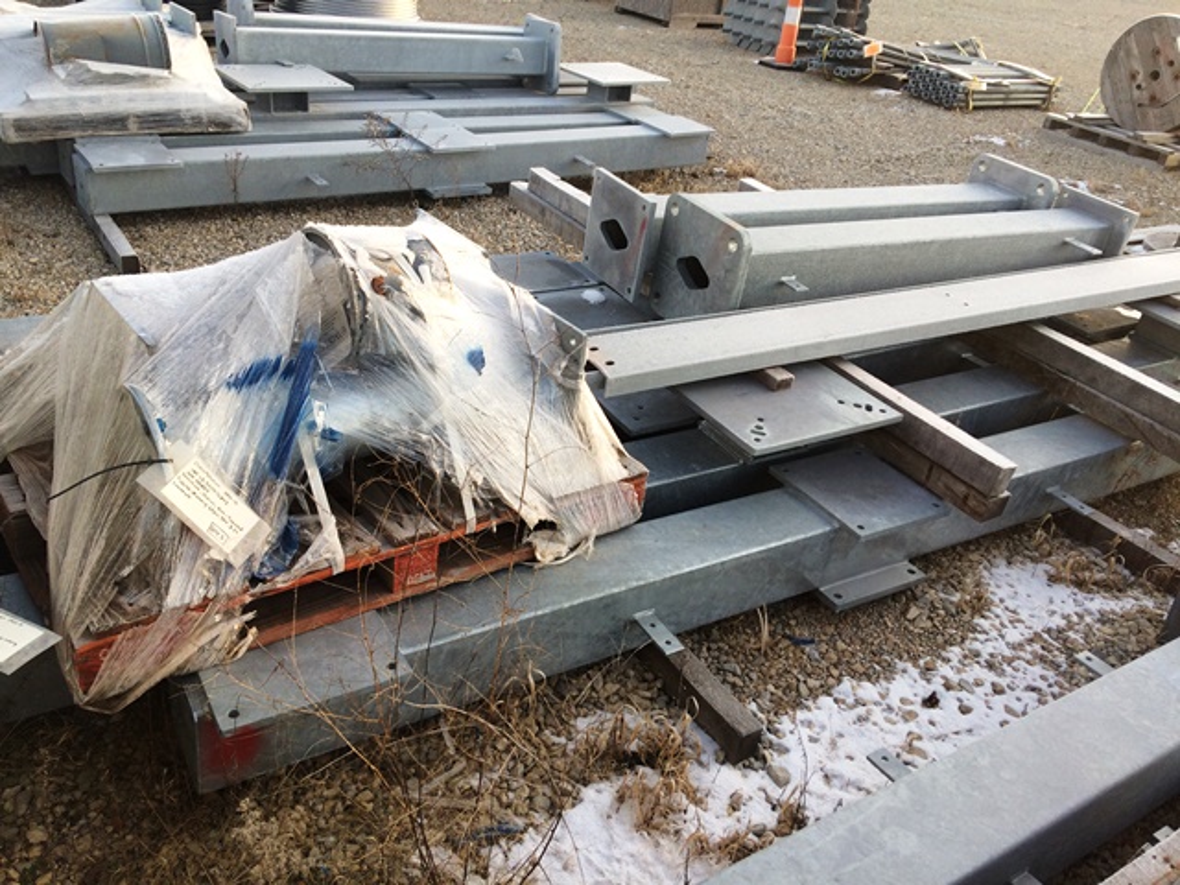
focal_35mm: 29
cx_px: 590
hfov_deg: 61.7
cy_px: 442
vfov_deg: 48.2
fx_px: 989
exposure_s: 1/120
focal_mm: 4.15
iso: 40
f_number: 2.2
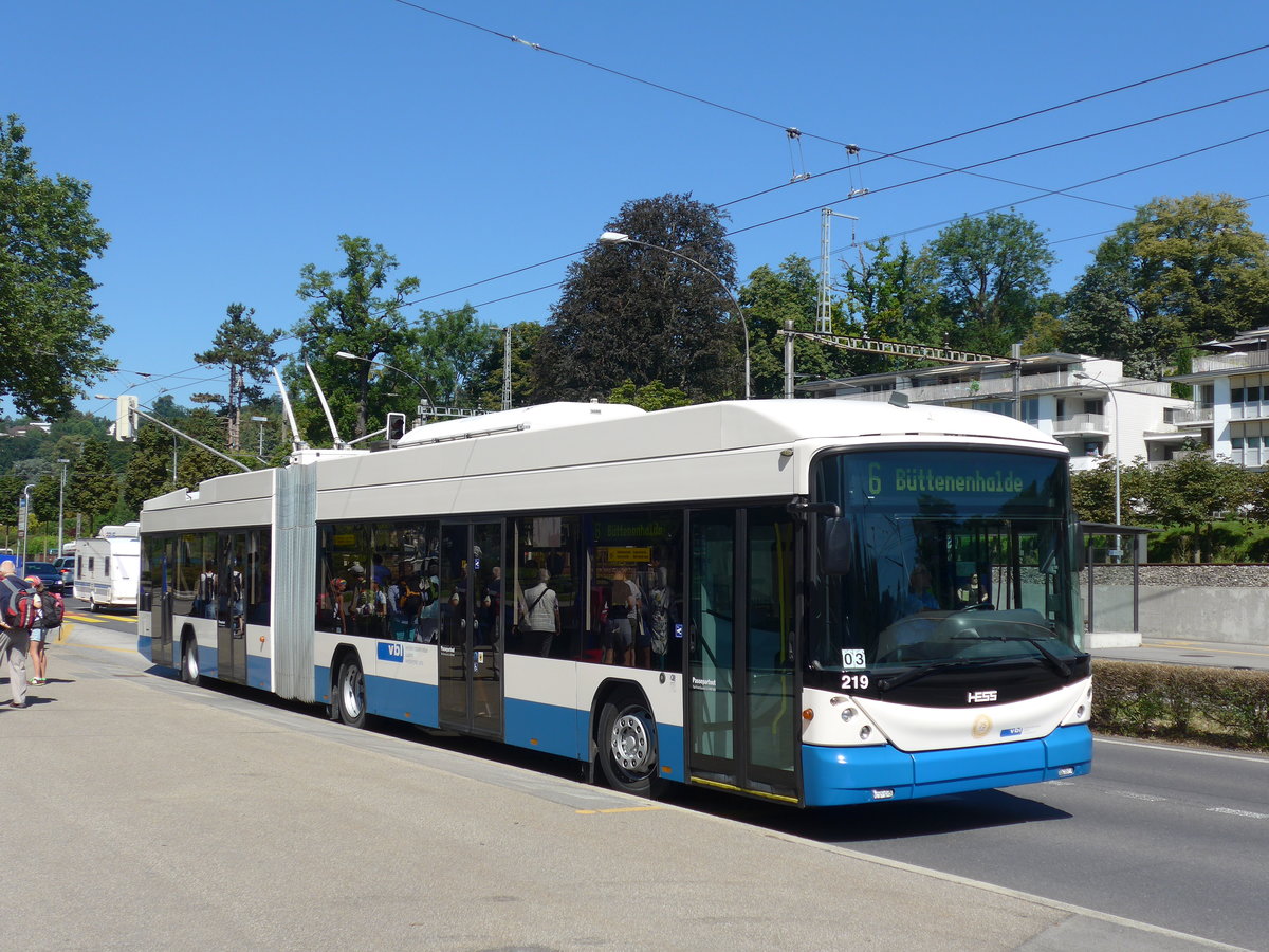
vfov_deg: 32.9
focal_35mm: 44
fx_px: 1613
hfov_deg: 42.9
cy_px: 476
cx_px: 634
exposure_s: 1/1600
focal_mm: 9
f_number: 2.8
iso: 80
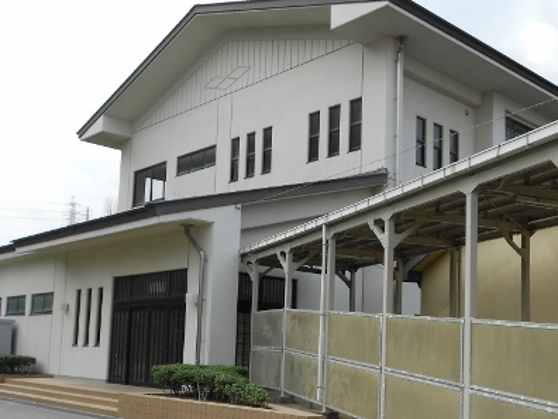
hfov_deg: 44.6
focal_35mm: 42
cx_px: 330
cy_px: 265
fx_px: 677
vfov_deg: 34.2
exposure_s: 1/640
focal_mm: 4.6
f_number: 3.2
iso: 80
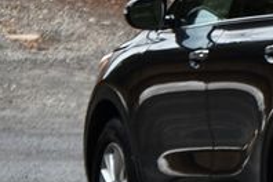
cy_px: 48
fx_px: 3746
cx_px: 418
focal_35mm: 494
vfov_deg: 2.8
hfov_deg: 4.2
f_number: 4.8
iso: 450
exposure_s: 1/250
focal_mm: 102
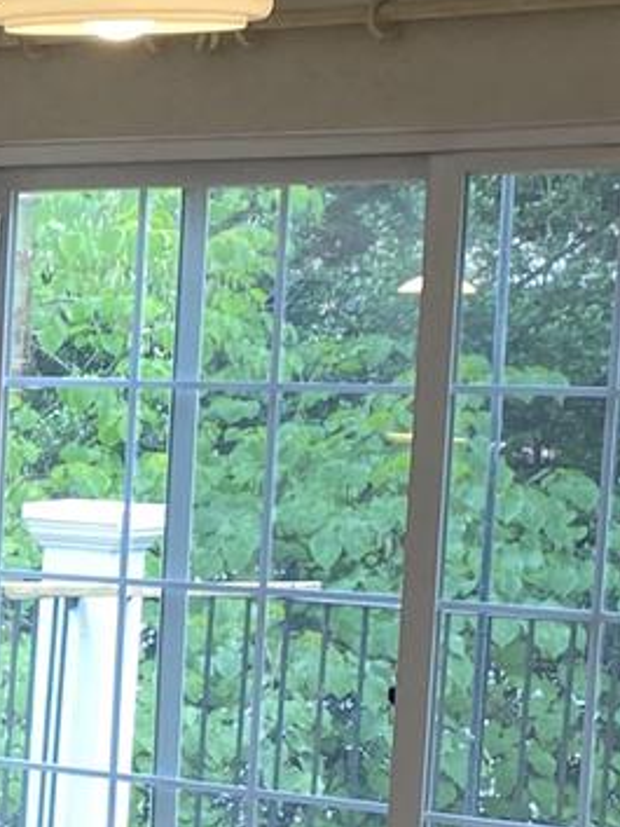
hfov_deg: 11.5
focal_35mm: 113
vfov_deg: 17.2
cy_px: 700
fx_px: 2697
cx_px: -725
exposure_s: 1/120
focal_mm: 4.25
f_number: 1.8
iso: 80
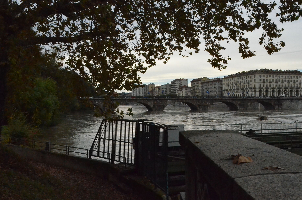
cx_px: 174
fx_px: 293
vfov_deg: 37.7
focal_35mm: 35
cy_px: 90
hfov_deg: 54.3
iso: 6400
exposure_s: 1/8000
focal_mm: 18
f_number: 11
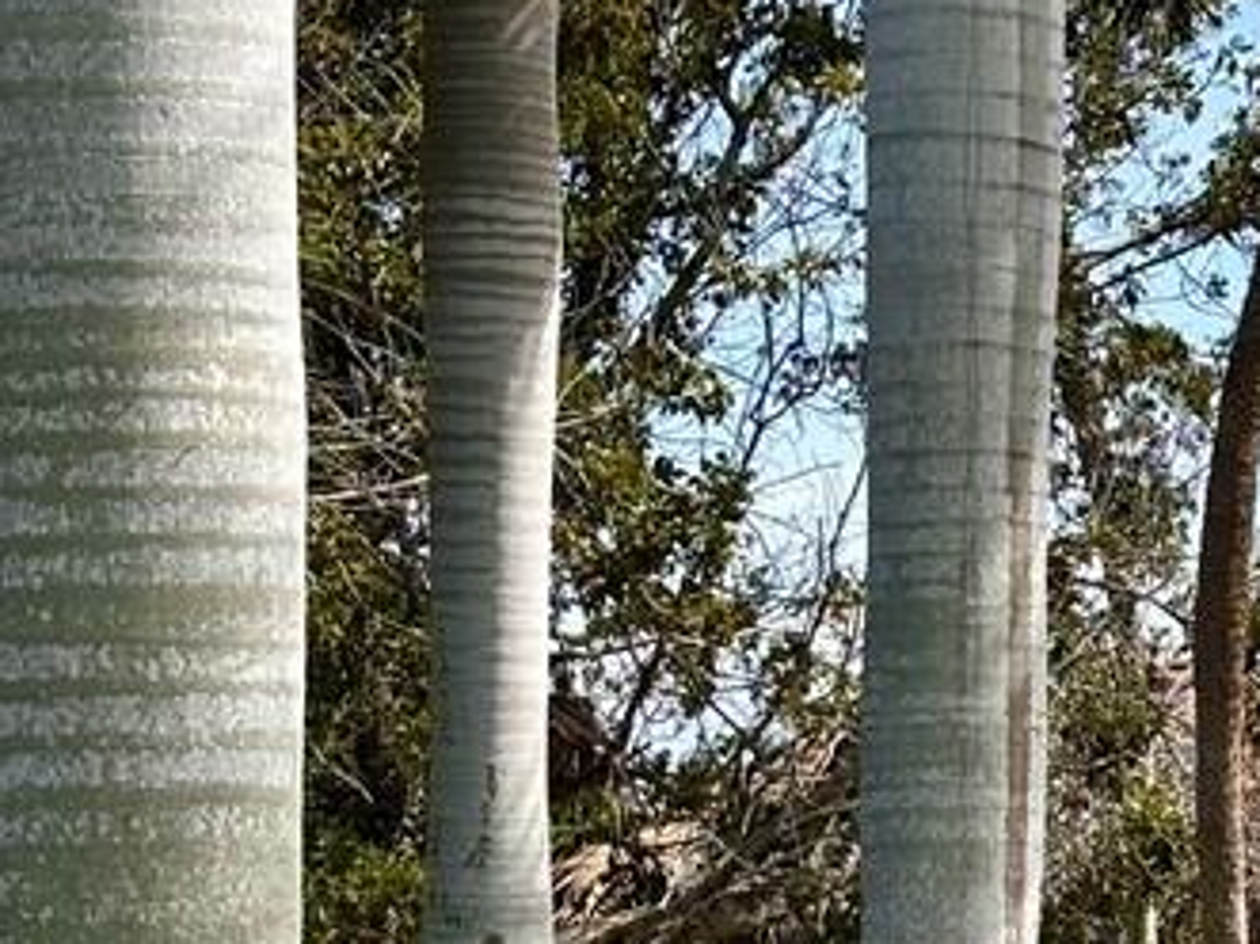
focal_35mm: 161
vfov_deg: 9.2
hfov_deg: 12.0
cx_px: 1576
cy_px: 807
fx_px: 5858
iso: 40
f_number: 1.6
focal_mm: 5.96
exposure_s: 1/2933
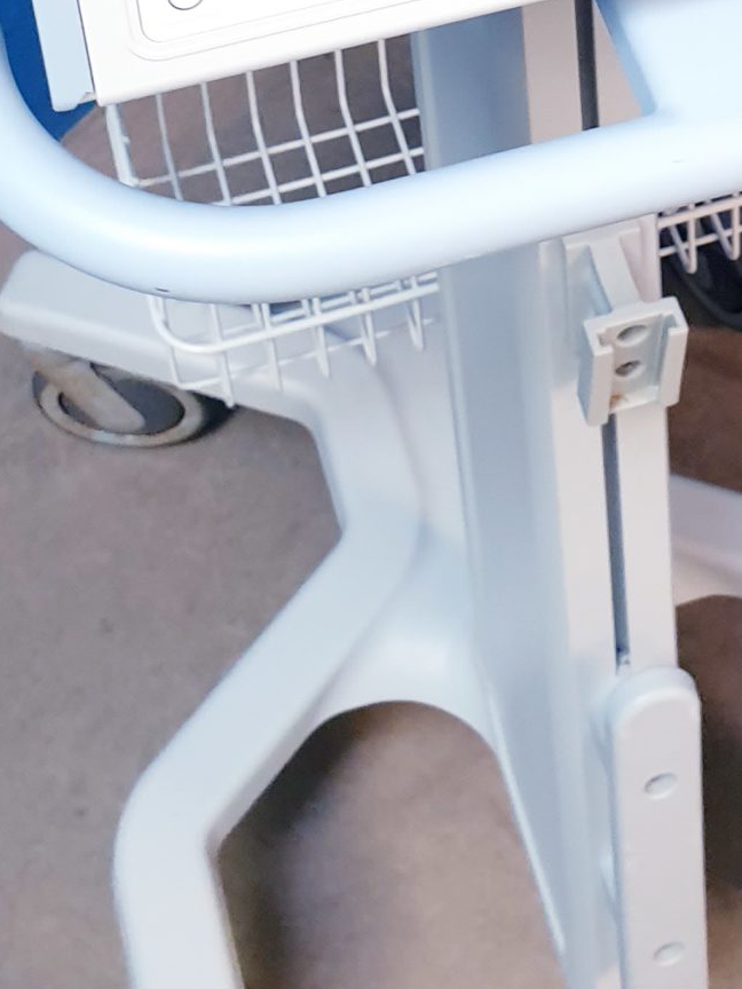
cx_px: 561
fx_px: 2201
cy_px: -277
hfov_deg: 19.0
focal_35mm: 77
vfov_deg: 22.7
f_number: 2.4
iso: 200
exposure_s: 1/50
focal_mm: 4.3
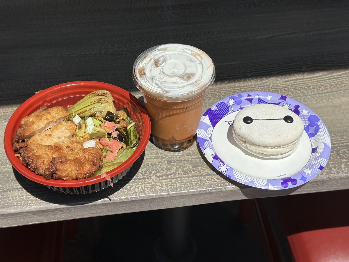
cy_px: 131
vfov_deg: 30.3
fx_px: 484
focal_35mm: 48
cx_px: 174
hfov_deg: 39.7
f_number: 1.78
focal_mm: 6.86
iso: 64
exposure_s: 1/8197
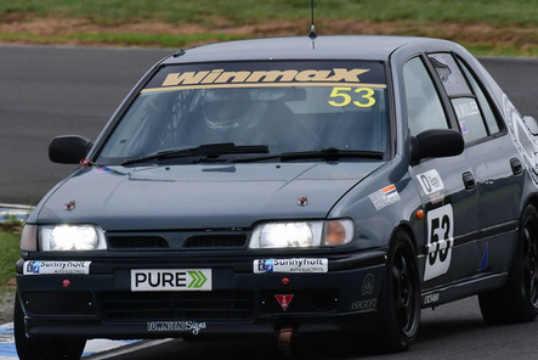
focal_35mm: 1353
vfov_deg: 1.0
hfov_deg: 1.5
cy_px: 114
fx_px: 20232
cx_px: 185
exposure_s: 1/640
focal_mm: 500
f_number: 10
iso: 500
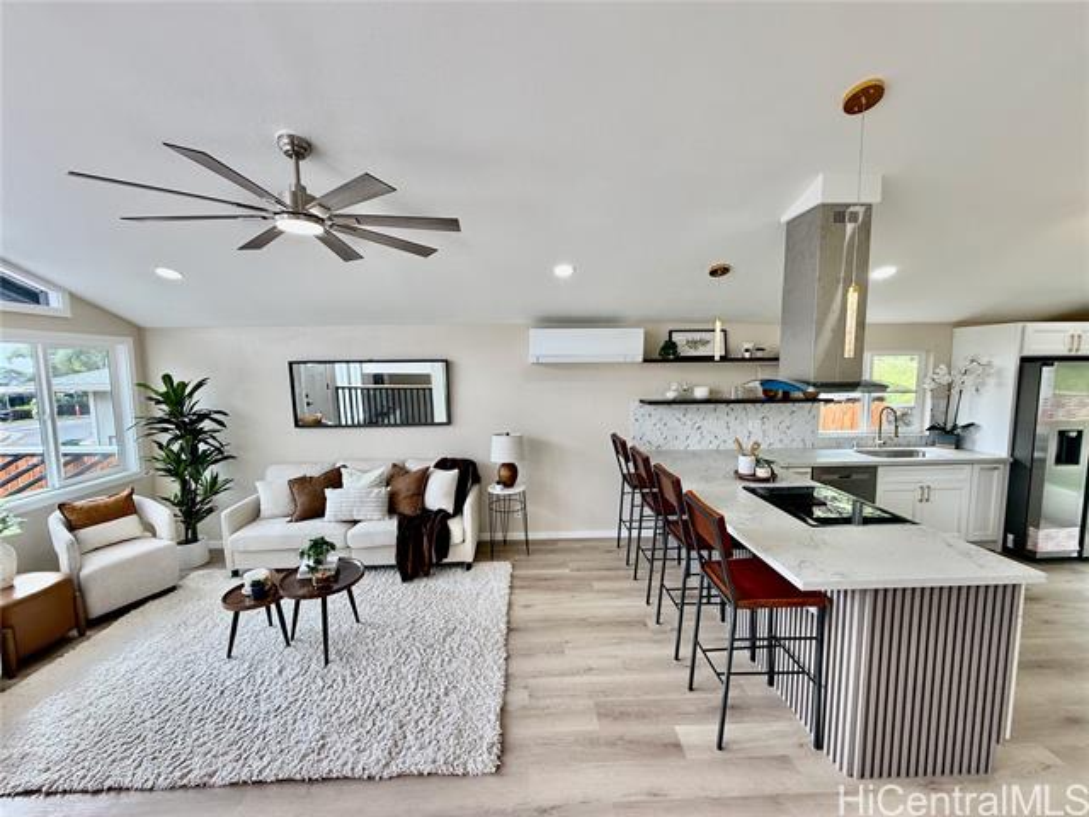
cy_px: 408
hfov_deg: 102.1
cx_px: 544
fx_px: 440
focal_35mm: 14
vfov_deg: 85.7
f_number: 2.2
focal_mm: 2.22
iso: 64
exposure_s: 1/132
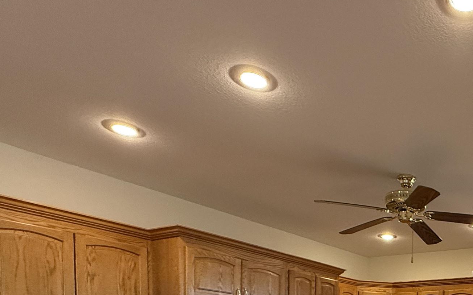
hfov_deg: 48.1
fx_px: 451
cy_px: 378
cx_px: 447
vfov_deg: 29.6
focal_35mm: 35
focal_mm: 2.22
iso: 400
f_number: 2.2
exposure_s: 1/120
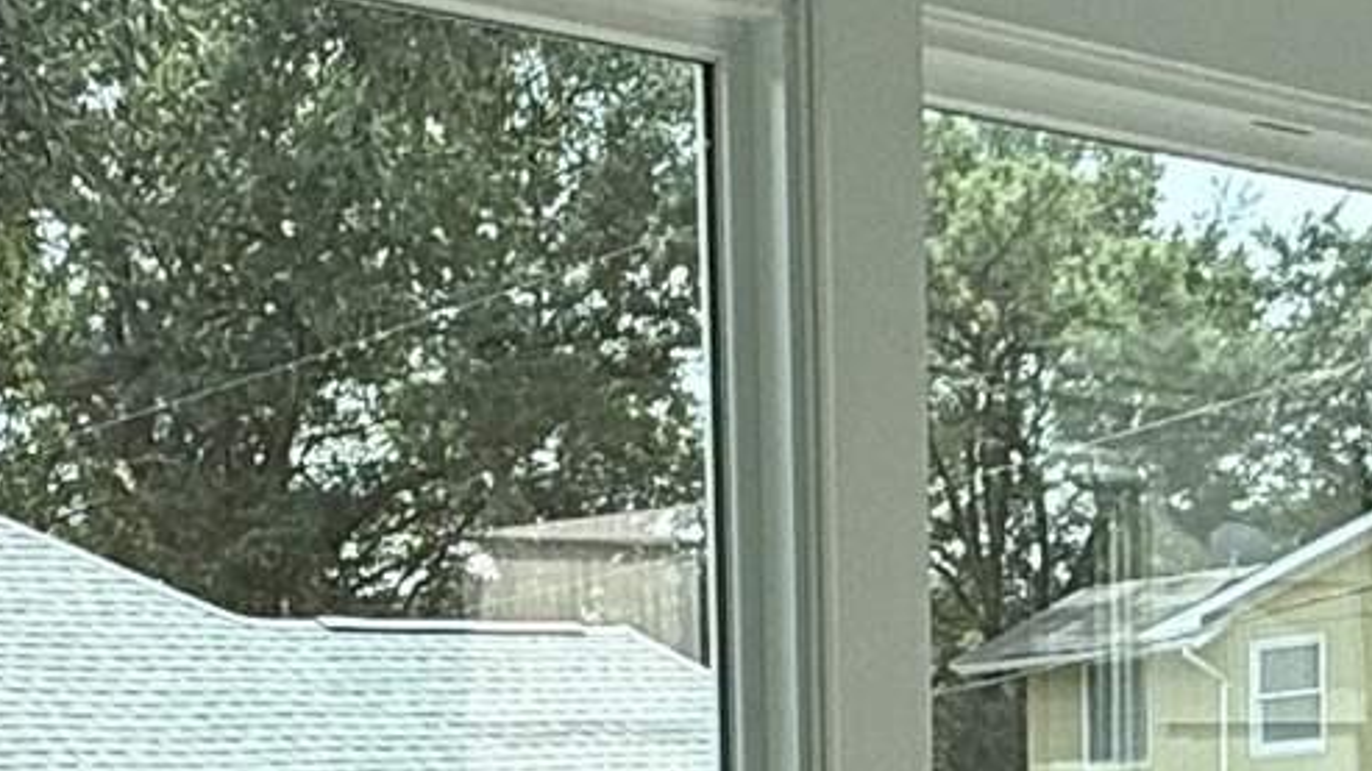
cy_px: 1623
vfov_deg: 11.3
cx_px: 381
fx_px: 3455
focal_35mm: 95
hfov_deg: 22.3
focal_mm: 2.22
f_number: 2.2
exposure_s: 1/602
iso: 50
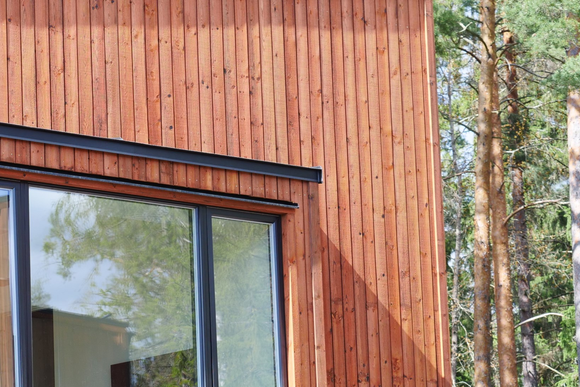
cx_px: 85
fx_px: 2658
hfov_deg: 12.4
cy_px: 275
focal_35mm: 165
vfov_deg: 8.3
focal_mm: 45
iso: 200
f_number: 4
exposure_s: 1/400
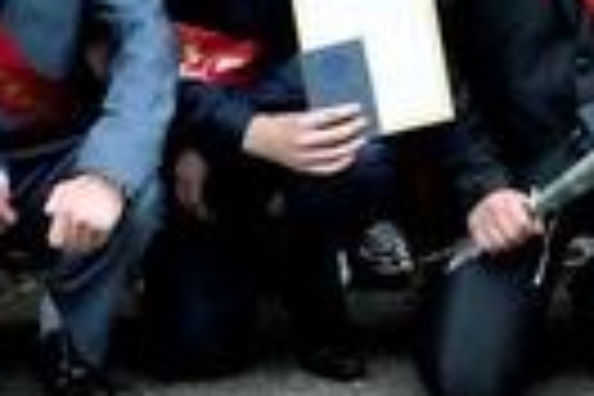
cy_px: -313
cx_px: 324
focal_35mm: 160
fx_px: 2640
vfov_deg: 8.3
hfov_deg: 12.8
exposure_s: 1/100
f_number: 5
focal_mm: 22
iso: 400
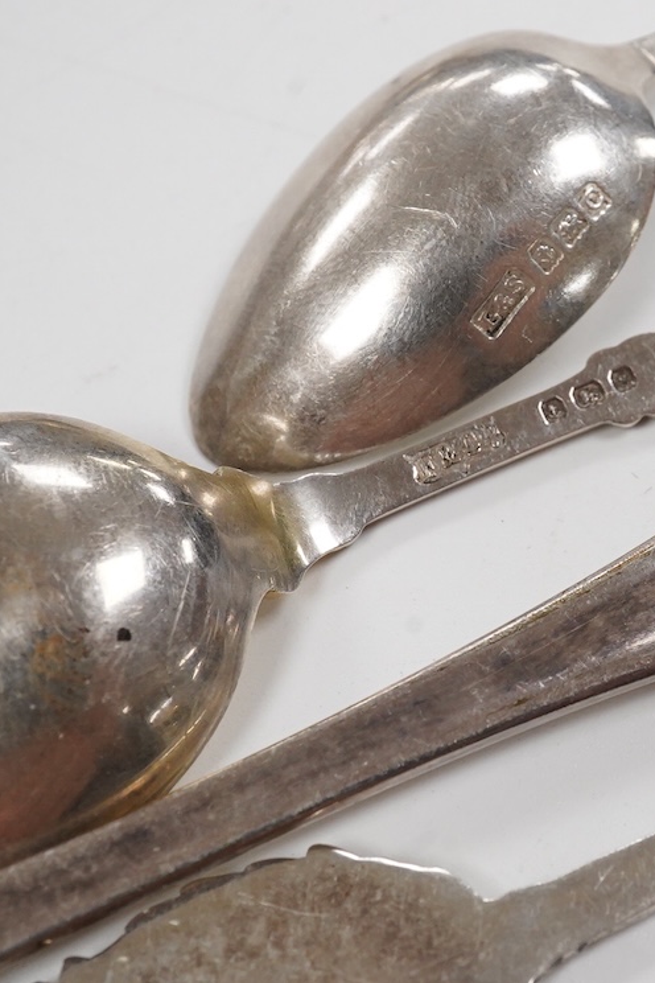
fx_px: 1856
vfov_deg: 29.7
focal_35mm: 68
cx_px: 613
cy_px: 493
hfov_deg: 19.6
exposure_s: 1/100
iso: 2500
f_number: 18
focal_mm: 30
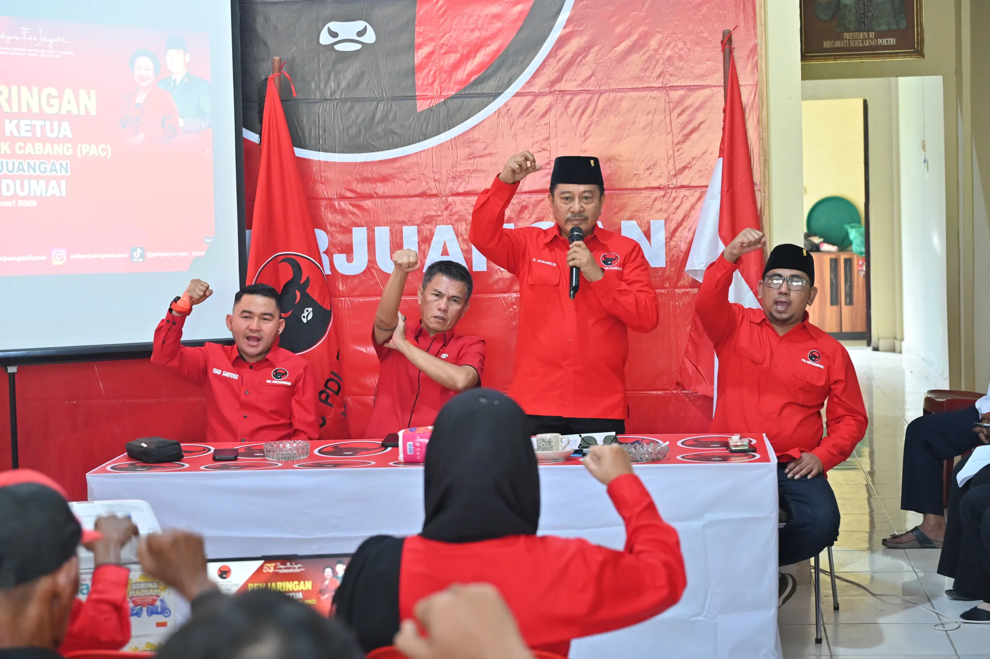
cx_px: 495
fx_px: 1649
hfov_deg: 33.4
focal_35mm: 60
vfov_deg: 22.6
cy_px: 330
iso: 3200
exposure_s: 1/125
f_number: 4
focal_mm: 60
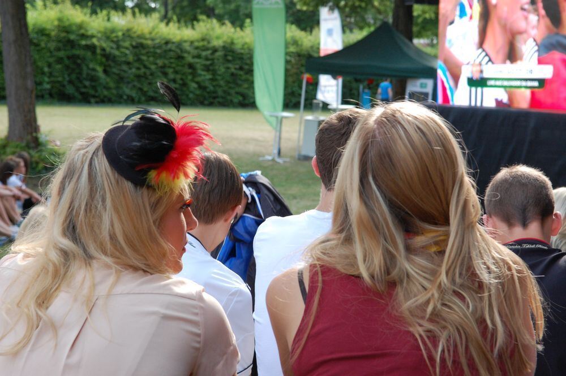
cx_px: 283
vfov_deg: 16.5
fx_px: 1296
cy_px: 188
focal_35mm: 82
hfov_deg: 24.6
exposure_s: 1/250
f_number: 8
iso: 800
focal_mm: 55
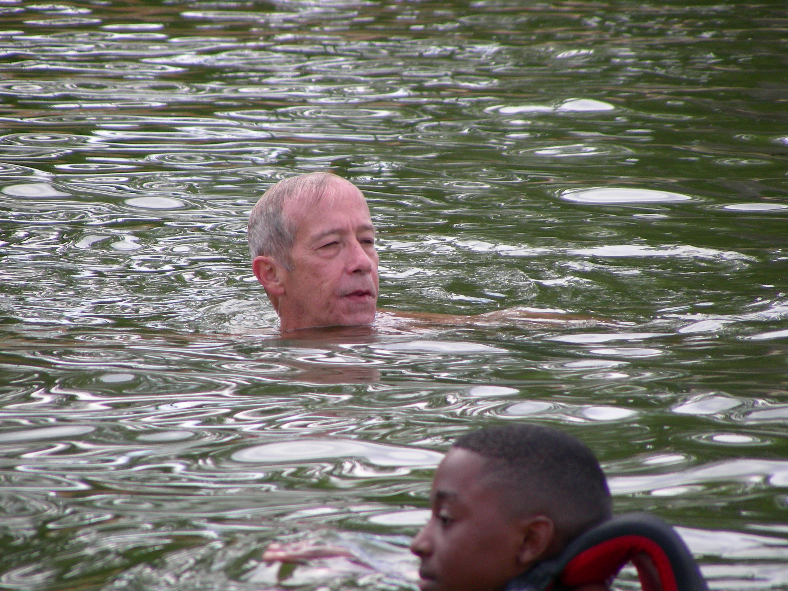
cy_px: 296
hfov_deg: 5.2
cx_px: 394
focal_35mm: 380
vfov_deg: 3.9
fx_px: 8650
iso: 50
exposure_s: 1/304
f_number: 3.5
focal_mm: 63.3
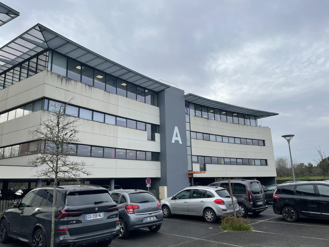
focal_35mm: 26
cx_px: 164
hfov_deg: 67.3
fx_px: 247
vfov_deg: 53.1
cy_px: 124
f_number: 1.6
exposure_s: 1/2817
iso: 32
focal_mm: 4.2
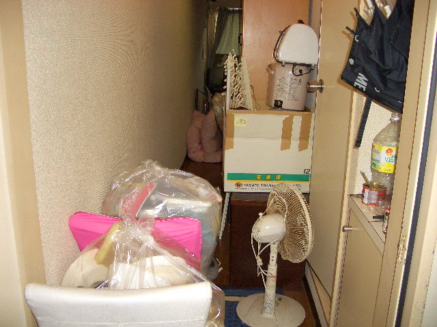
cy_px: 164
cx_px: 218
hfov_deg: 52.6
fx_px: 442
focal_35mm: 35
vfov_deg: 40.7
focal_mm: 5.8
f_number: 2.6
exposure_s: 1/60
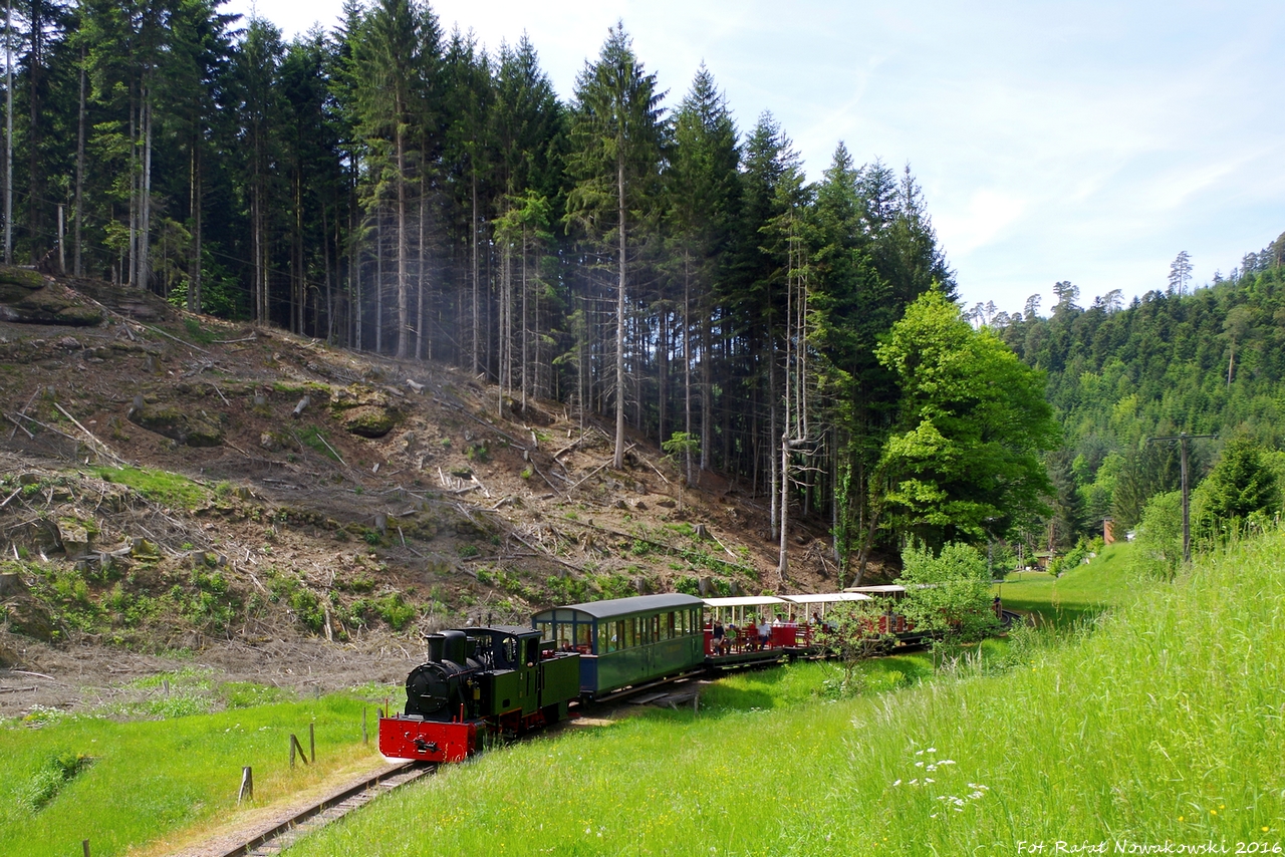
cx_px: 642
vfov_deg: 38.9
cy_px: 428
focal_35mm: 34
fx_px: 1214
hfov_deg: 55.8
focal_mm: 23.13
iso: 100
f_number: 5.6
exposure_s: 1/250
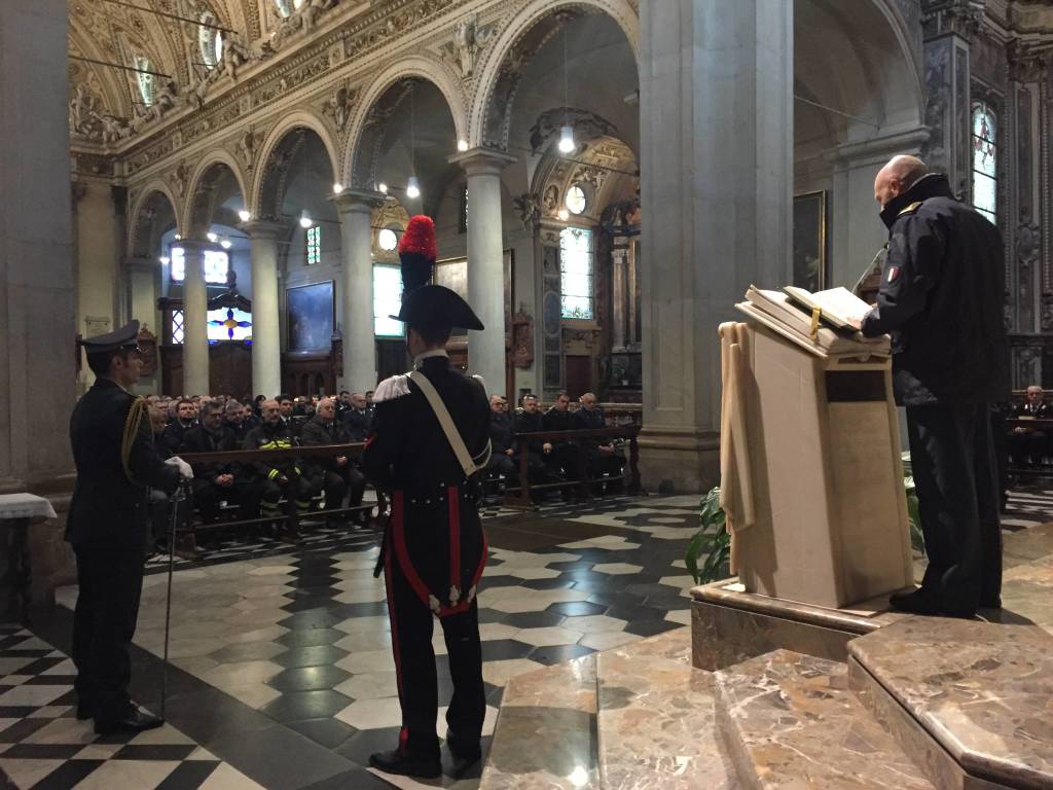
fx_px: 882
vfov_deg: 48.2
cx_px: 526
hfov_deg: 61.7
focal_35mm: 29
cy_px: 395
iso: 320
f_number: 2.2
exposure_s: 1/17
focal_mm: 4.15
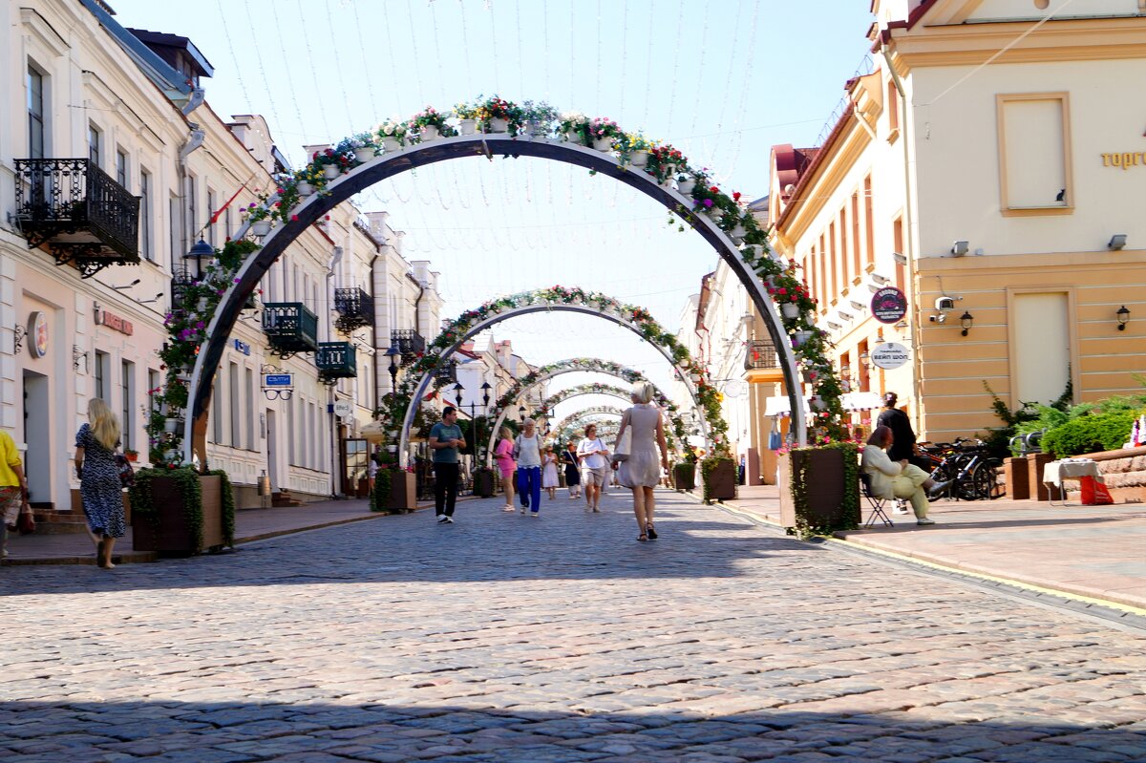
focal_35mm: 42
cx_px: 573
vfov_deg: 31.9
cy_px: 382
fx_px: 1336
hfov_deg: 46.4
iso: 100
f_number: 9
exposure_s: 1/125
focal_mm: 28
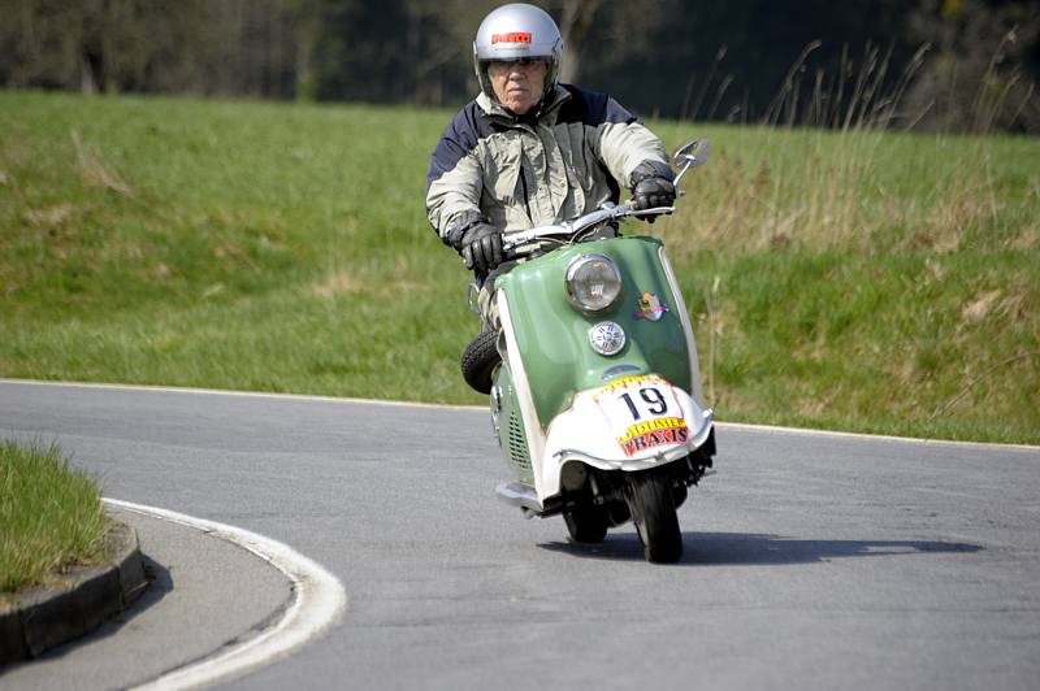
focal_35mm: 300
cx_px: 520
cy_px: 346
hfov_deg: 6.9
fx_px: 8659
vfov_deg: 4.6
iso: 200
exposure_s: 1/400
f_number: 7.1
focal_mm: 300
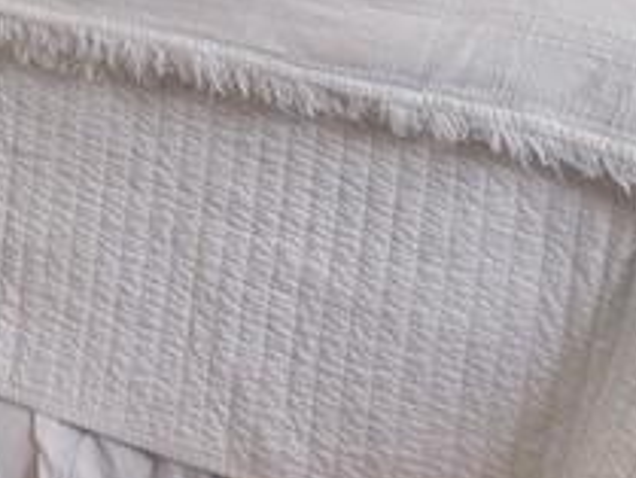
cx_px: -364
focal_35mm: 107
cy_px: -813
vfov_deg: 10.8
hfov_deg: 16.5
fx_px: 1967
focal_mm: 7
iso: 2000
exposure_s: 1/4000
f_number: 4
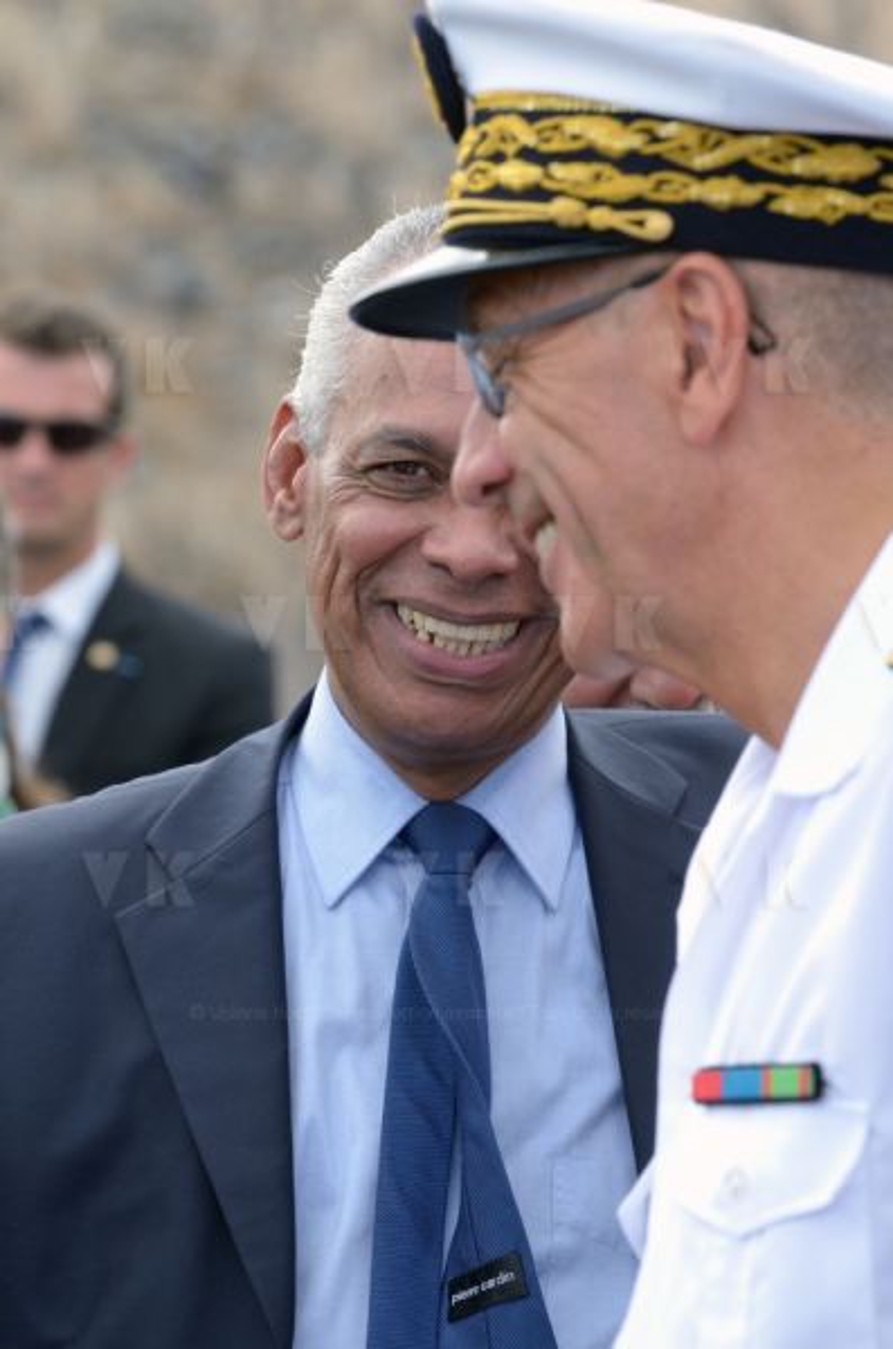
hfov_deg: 4.9
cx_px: 446
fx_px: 10379
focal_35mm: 278
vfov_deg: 7.4
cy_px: 674
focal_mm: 185
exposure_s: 1/250
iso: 400
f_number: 8
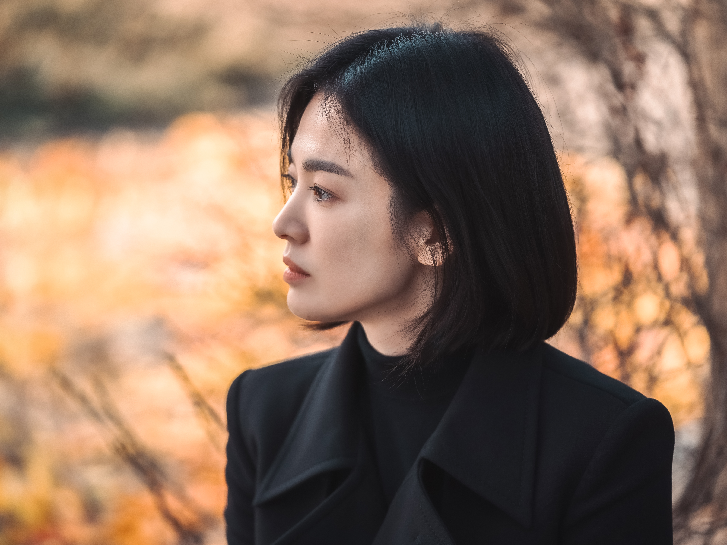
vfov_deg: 11.6
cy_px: 273
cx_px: 378
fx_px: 2688
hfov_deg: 15.4
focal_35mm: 128
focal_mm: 118
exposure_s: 1/500
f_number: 2.8
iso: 100
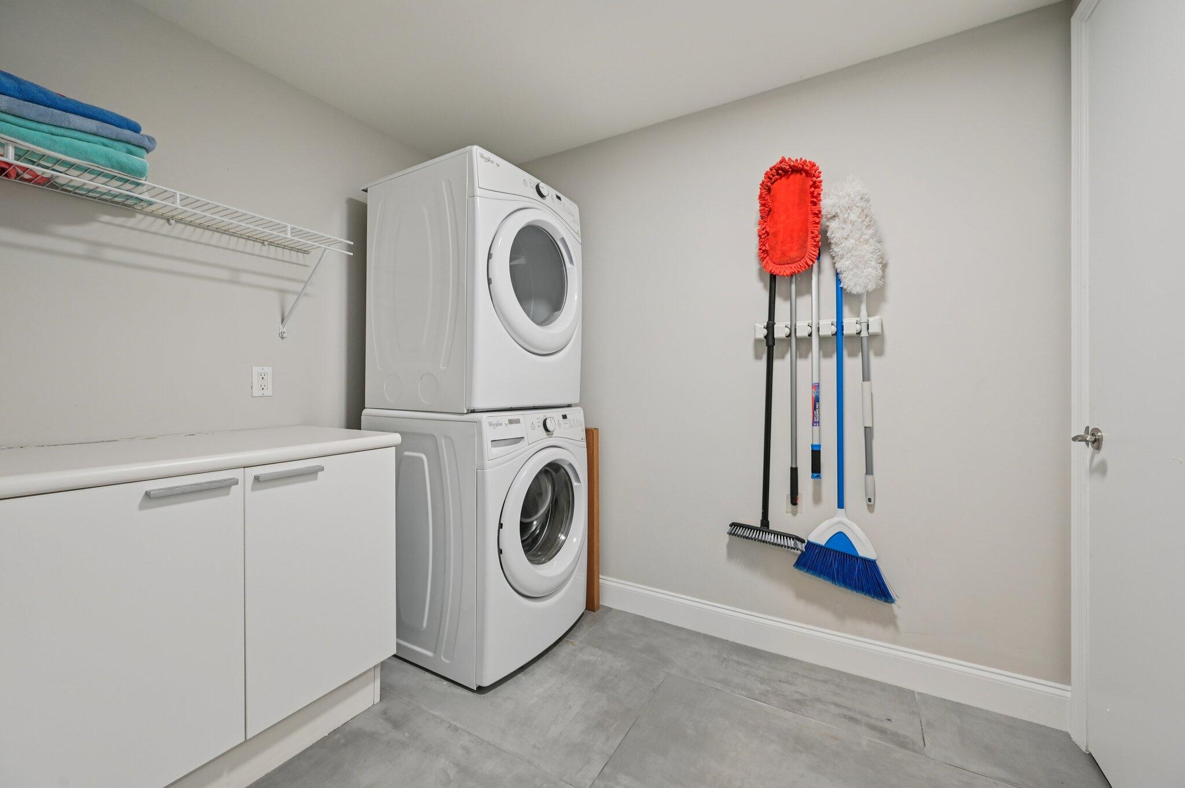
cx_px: 592
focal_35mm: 14
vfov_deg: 81.1
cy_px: 394
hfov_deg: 104.3
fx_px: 460
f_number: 8
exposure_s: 1/30
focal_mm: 14
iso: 800
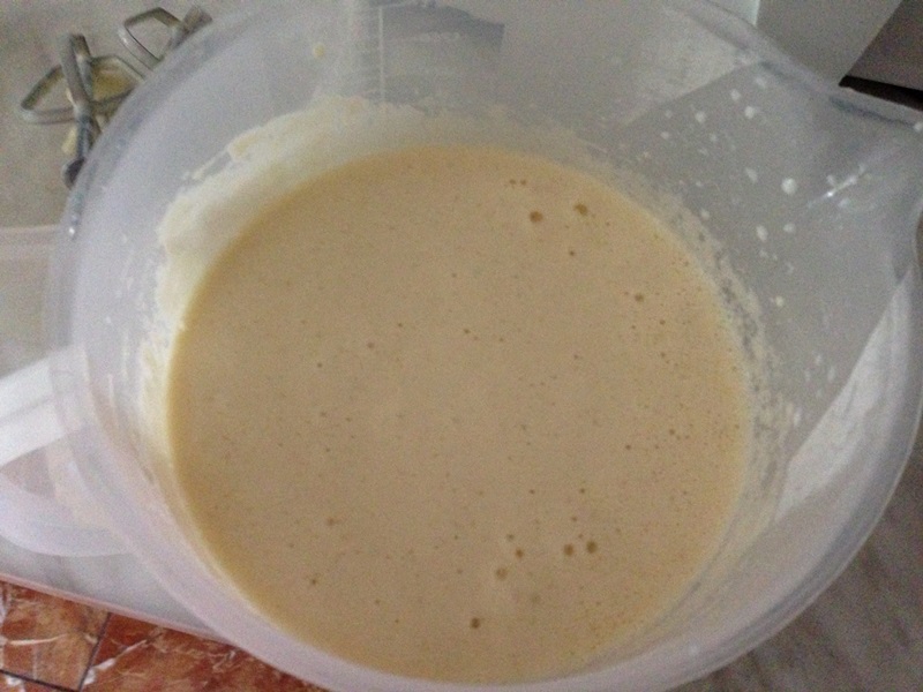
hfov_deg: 55.4
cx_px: 462
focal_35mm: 33
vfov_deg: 42.9
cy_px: 346
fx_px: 880
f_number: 2.4
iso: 640
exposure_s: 1/15
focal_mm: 4.13
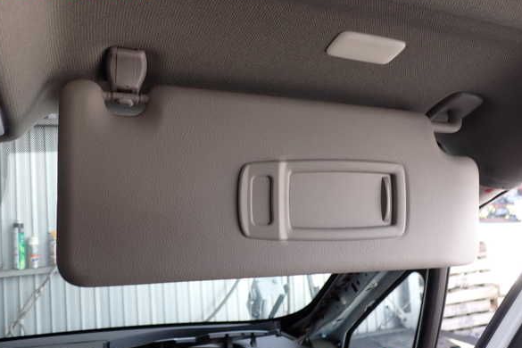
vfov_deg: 41.1
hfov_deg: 58.7
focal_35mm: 32
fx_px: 464
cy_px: 177
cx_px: 256
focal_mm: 5.4
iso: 100
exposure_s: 1/80
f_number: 2.3
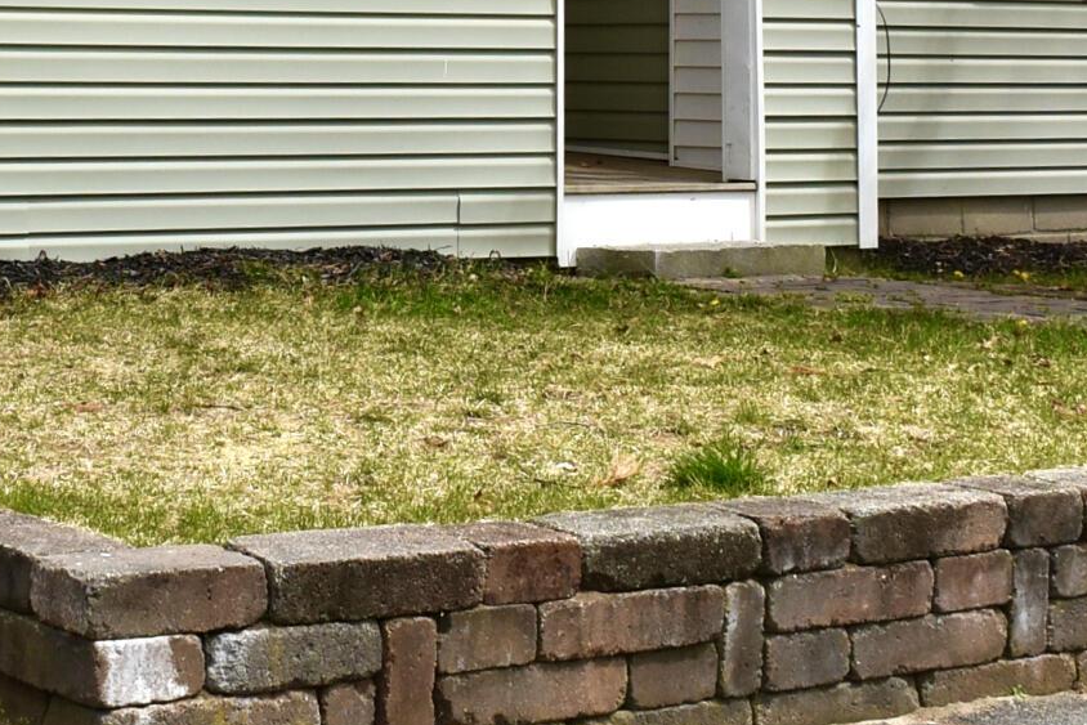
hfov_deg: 20.9
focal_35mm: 96
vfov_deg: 13.4
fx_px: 2899
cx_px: 160
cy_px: -379
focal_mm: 18
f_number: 8
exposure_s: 1/500
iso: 160
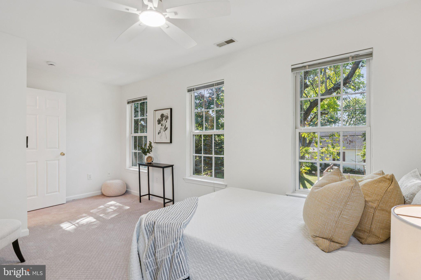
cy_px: 140
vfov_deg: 67.4
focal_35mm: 18
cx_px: 210
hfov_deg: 90.0
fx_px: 210
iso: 200
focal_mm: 12.2
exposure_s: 1/15
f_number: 9
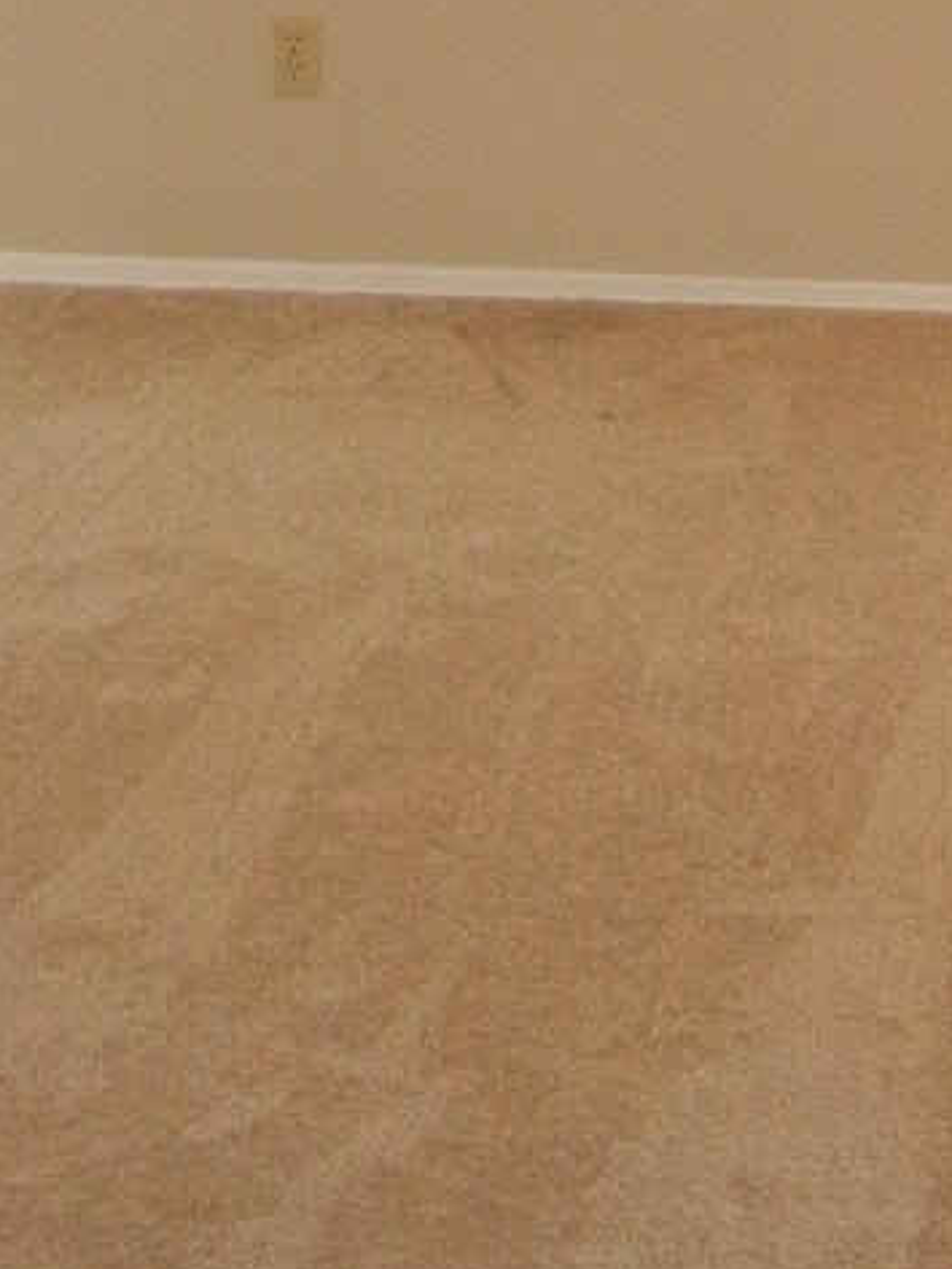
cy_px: -479
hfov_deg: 11.5
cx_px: -97
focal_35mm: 127
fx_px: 4657
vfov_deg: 14.7
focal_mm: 5.4
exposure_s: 1/40.3
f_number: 3.5
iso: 230
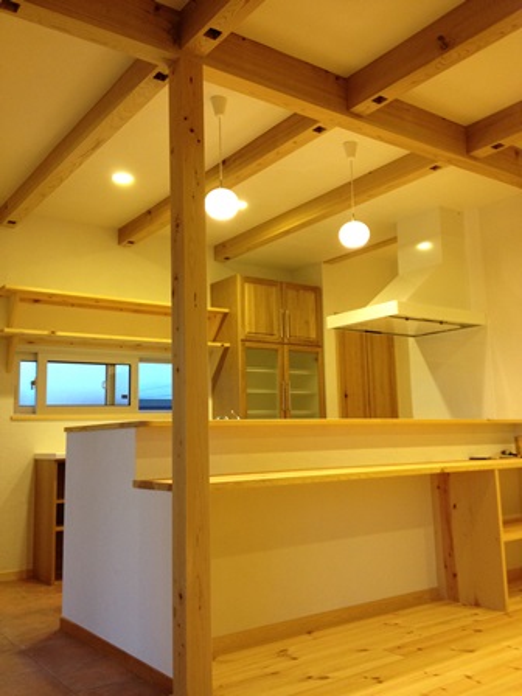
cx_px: 261
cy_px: 348
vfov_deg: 52.6
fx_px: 704
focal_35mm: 35
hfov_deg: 40.7
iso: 160
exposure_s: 1/20
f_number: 2.4
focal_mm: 4.28
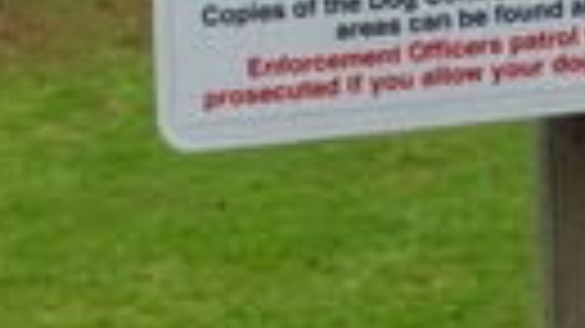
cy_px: -517
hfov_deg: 12.5
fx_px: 2264
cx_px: 1251
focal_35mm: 146
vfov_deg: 7.6
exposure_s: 1/1041
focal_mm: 4.15
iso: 32
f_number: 2.2
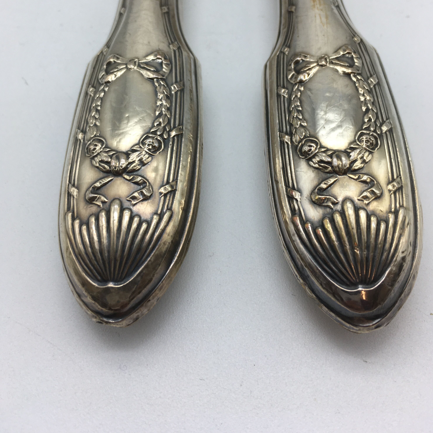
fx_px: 495
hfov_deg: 47.2
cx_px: 219
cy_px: 143
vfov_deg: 46.4
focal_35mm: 35
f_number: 2.2
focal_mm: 4.15
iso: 25
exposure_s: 1/243
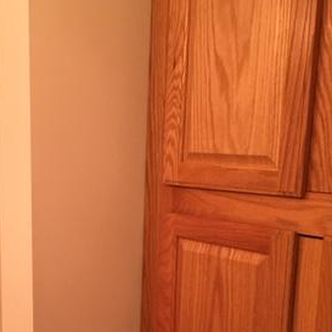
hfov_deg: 28.0
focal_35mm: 60
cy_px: 260
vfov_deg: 28.1
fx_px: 651
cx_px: 63
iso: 80
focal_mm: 4.15
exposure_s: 1/30
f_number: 2.2
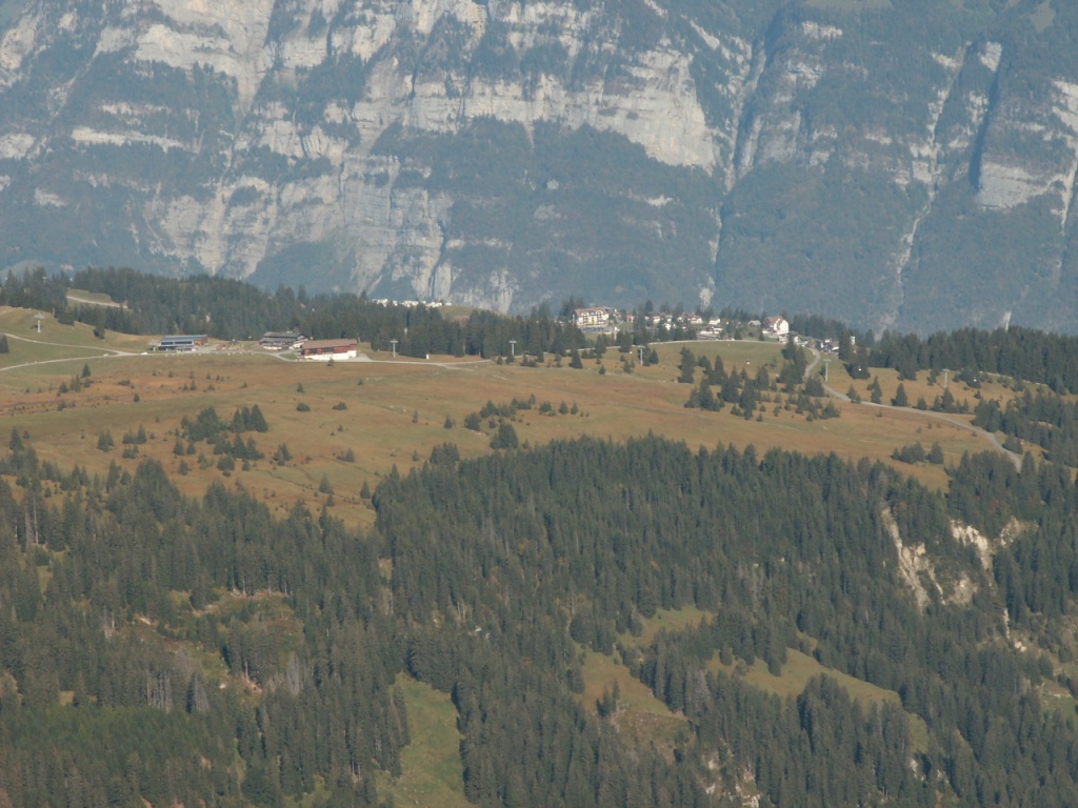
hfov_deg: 12.4
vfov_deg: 9.3
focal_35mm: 159
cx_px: 539
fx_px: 4952
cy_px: 404
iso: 50
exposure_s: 1/160
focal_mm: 25.95
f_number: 8
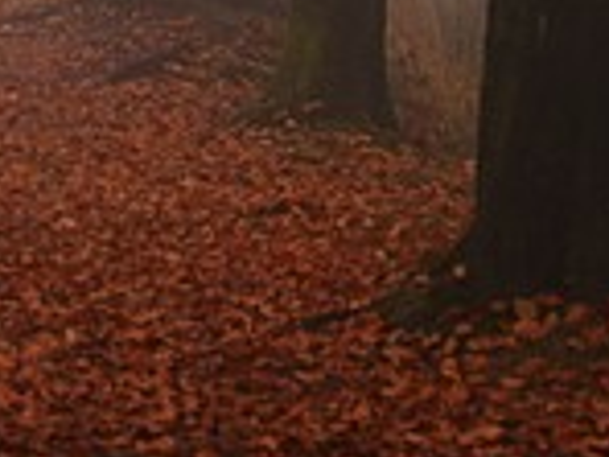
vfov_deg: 3.6
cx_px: 12
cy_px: -1075
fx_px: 6949
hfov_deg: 5.0
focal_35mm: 395
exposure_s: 1/80
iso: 800
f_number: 6.3
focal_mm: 81
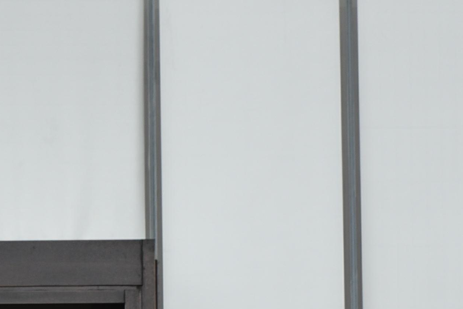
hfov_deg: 8.9
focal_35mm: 231
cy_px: 572
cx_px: 170
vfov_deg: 5.8
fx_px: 2971
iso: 400
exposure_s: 1/160
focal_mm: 48
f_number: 6.3
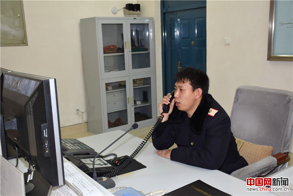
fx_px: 317
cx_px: 146
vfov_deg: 34.2
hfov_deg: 49.6
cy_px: 98
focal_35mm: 39
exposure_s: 1/60
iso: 400
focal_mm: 26
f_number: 5.6
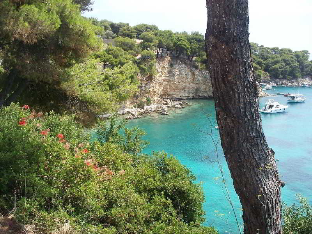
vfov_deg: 39.7
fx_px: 324
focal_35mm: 36
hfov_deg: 51.4
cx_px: 156
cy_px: 117
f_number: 2.8
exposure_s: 1/640
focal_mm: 7.54
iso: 80
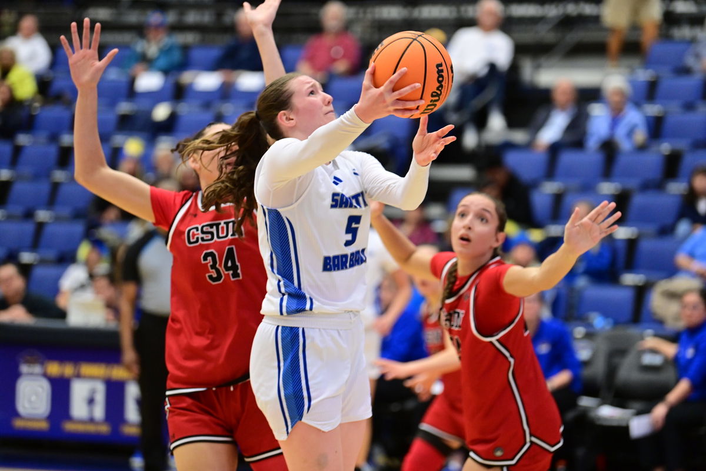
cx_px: 353
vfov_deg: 9.1
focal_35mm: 150
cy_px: 236
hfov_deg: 13.7
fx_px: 2941
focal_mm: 150
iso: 5000
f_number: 2.8
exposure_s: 1/1000
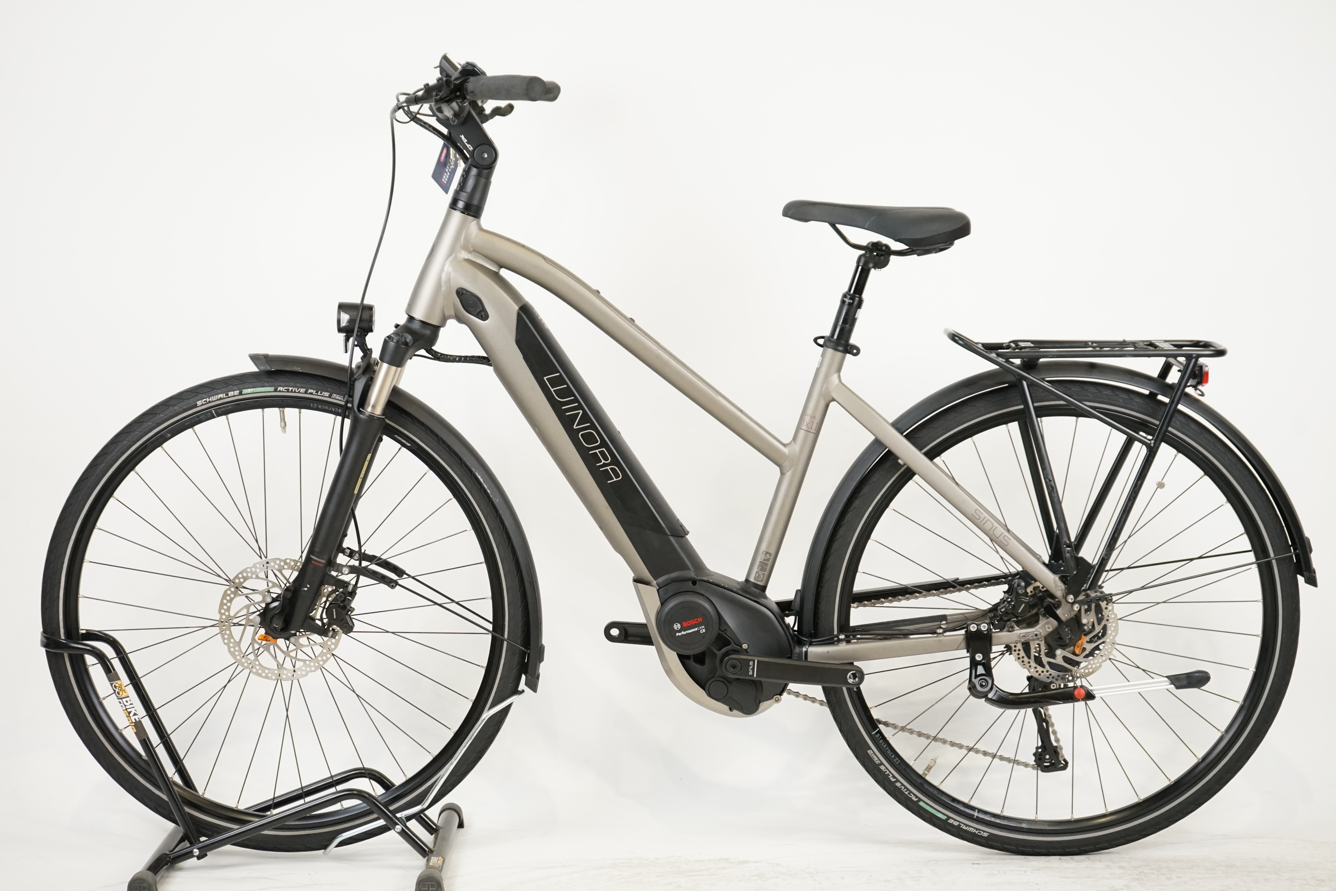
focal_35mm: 62
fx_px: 2301
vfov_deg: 21.9
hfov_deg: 32.4
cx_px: 668
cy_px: 446
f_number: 5.6
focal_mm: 62
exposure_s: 1/200
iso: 2500
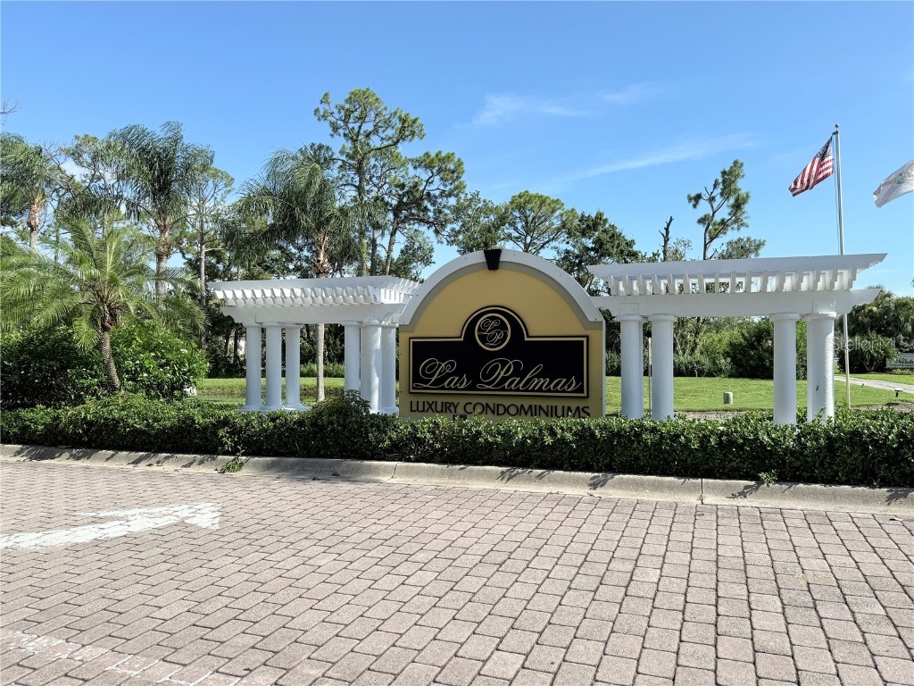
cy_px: 343
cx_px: 457
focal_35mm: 24
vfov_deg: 56.8
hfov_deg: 71.6
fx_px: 634
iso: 80
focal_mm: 6.76
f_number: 1.78
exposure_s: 1/4167
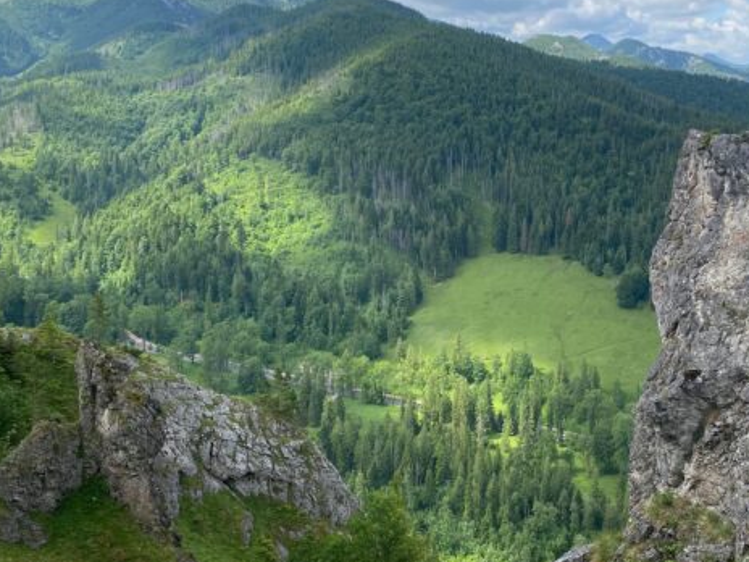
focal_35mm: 43
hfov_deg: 43.1
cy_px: 199
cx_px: 513
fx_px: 930
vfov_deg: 33.4
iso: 32
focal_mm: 4.25
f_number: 1.8
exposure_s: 1/1927
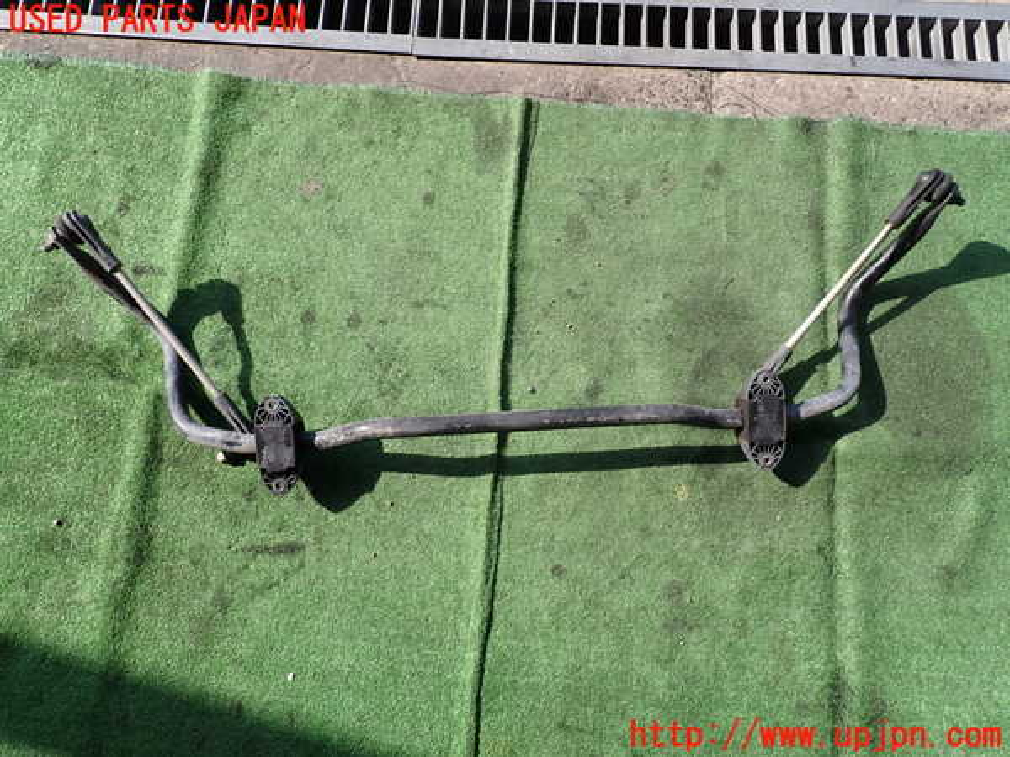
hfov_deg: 69.4
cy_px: 378
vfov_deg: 54.9
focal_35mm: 25
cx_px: 505
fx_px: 729
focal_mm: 4.5
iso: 100
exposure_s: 1/800
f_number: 2.8
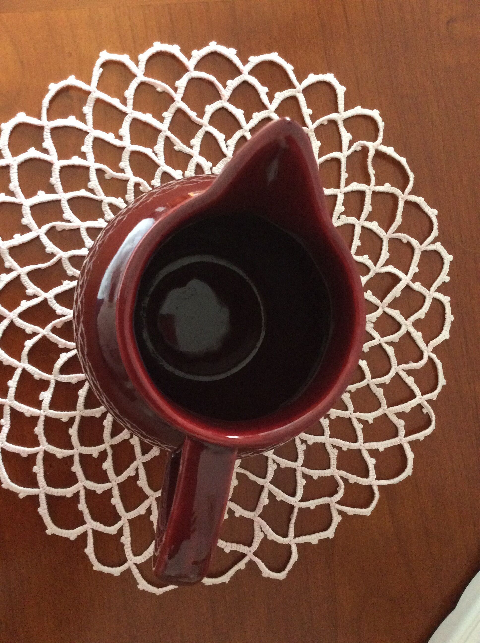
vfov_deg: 56.9
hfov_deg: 44.1
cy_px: 322
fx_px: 593
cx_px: 240
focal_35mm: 32
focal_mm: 3.3
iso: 320
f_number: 2.4
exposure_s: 1/20
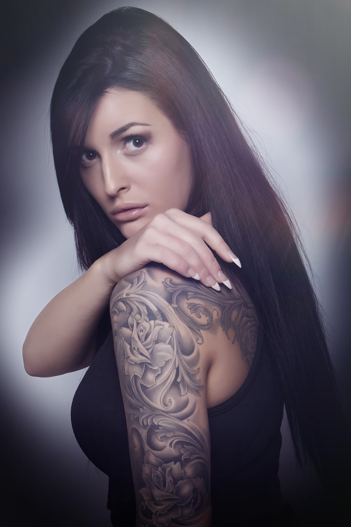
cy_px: 264
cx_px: 176
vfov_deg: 24.6
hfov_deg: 16.6
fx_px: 1206
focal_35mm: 82
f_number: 13
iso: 100
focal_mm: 55
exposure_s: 1/200
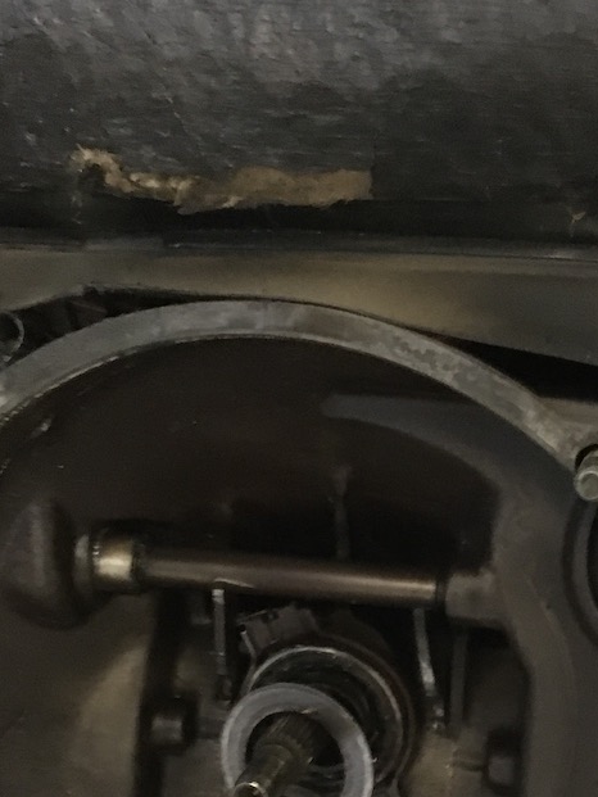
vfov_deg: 33.1
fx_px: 1289
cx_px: 362
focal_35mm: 56
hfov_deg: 26.1
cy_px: 665
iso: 1000
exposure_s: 1/17
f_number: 2.2
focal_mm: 4.15
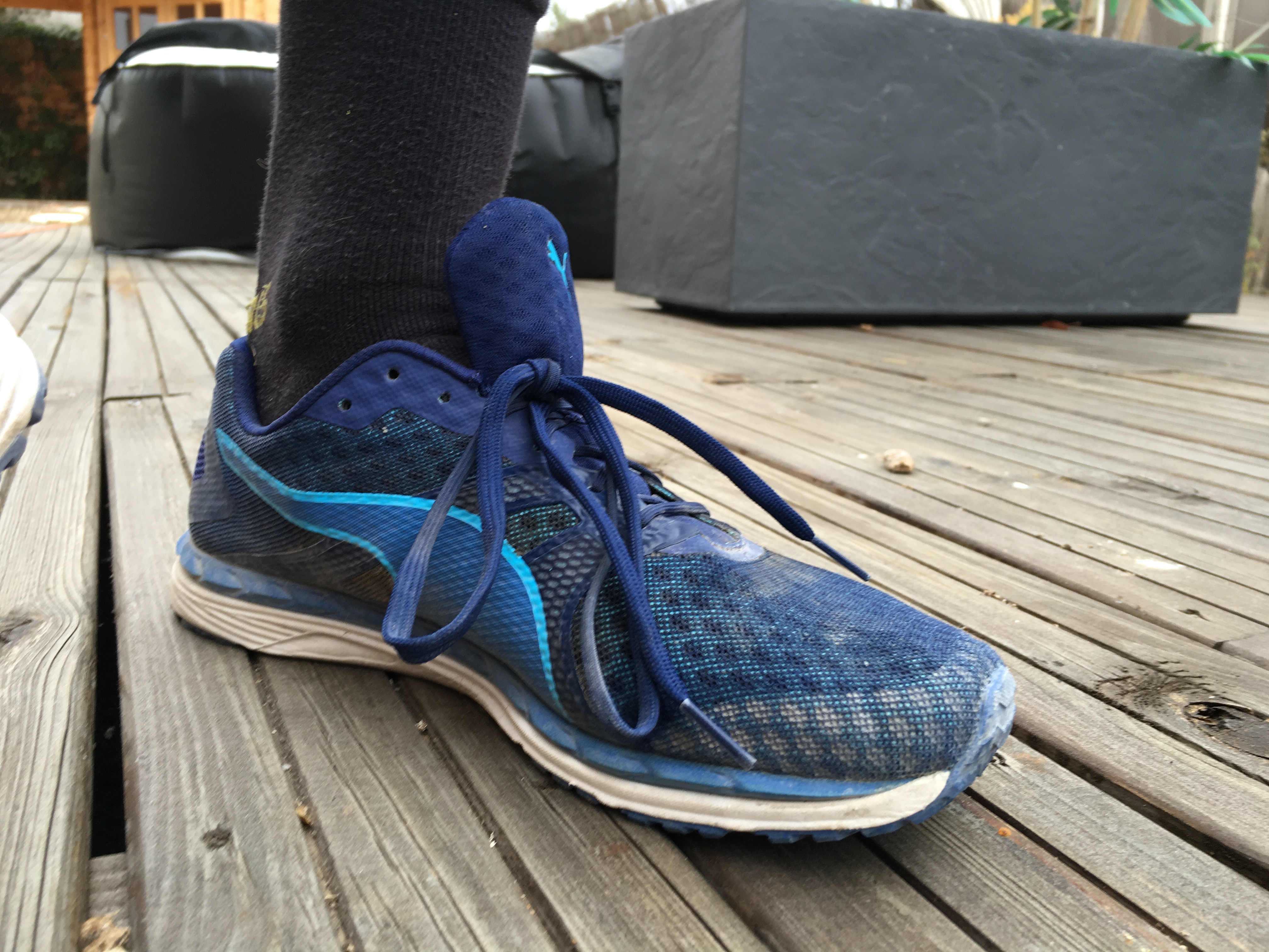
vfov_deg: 48.2
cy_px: 476
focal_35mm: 29
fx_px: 1063
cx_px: 634
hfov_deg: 61.7
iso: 25
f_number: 2.2
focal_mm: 4.15
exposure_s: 1/100
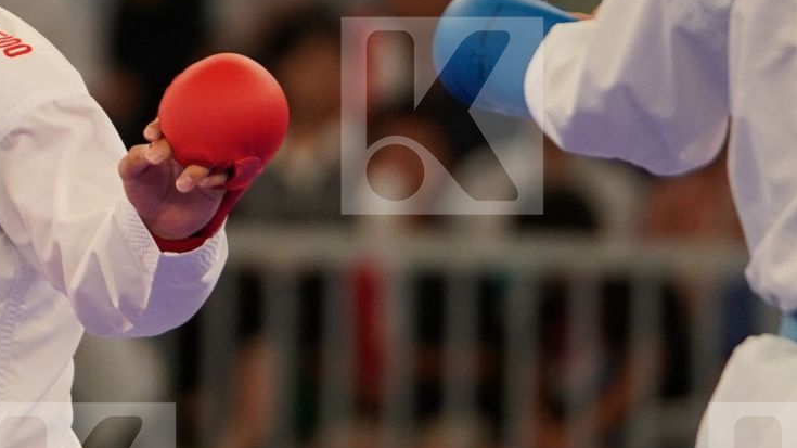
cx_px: 75
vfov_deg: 1.6
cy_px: 116
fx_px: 16099
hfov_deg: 2.8
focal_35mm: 762
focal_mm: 198
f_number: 2.8
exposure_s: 1/1000
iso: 1600
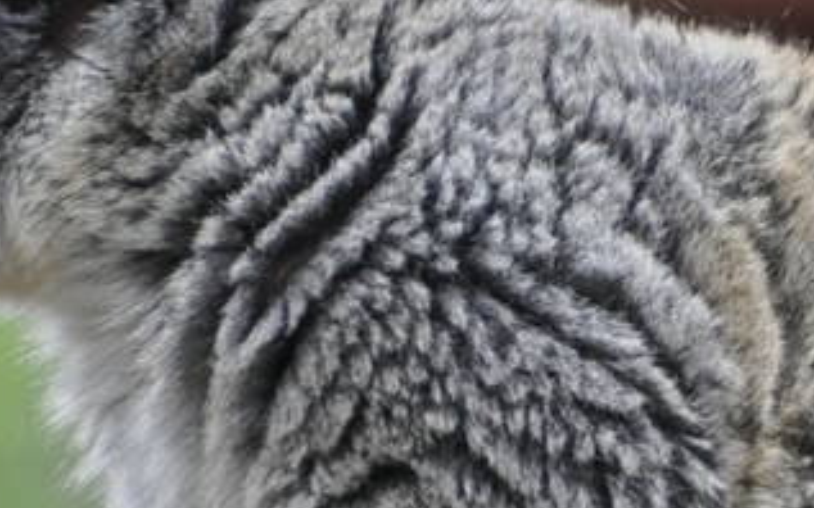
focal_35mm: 2309
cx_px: 575
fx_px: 51214
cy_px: 599
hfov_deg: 0.9
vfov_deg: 0.6
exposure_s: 1/500
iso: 1000
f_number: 5.6
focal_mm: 300
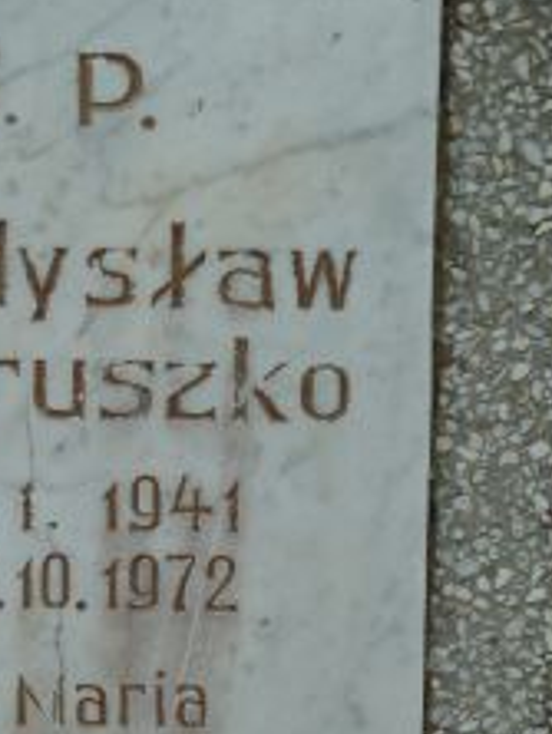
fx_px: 6281
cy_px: 509
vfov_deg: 6.7
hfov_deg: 5.0
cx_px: 13
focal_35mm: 296
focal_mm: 22.5
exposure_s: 1/400
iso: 80
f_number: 4.5
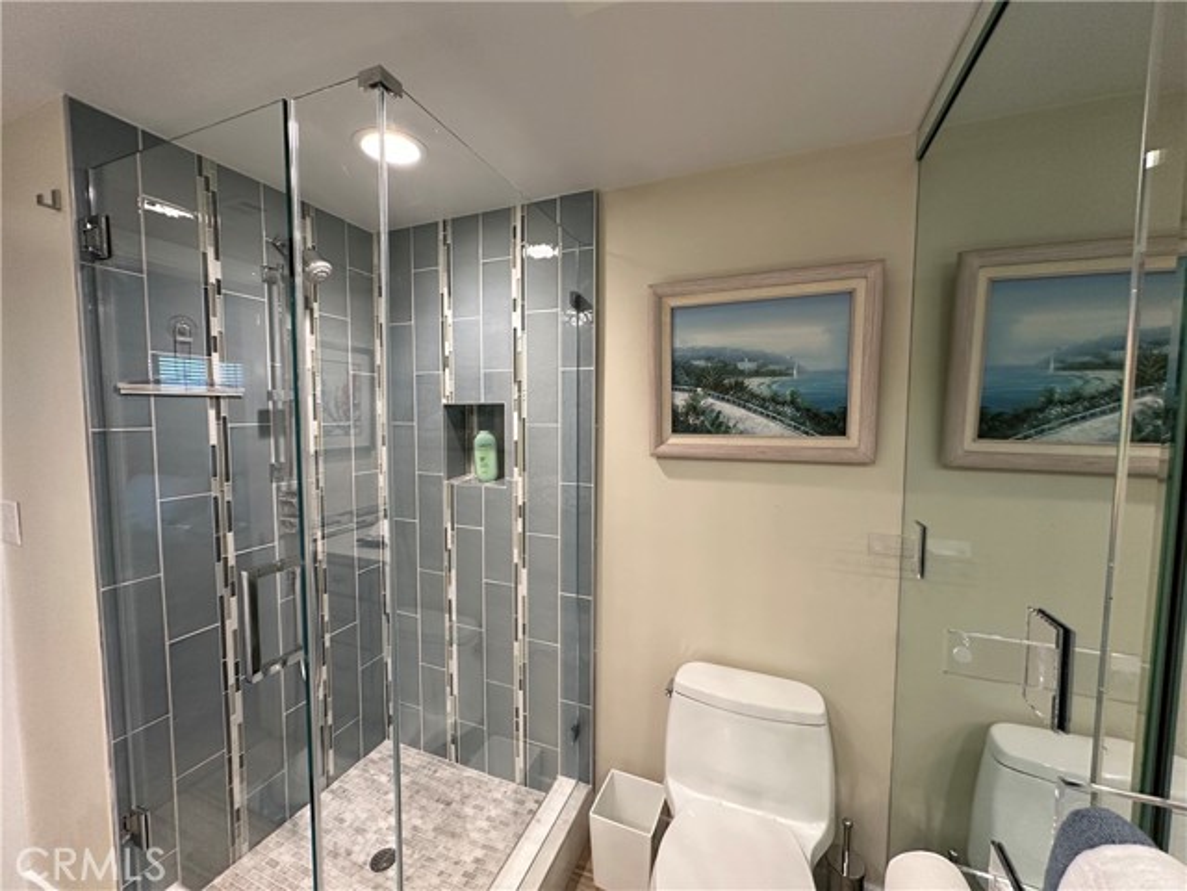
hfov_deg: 102.1
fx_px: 480
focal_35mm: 14
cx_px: 594
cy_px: 446
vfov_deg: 85.7
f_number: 2.2
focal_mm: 2.22
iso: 160
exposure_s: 1/60
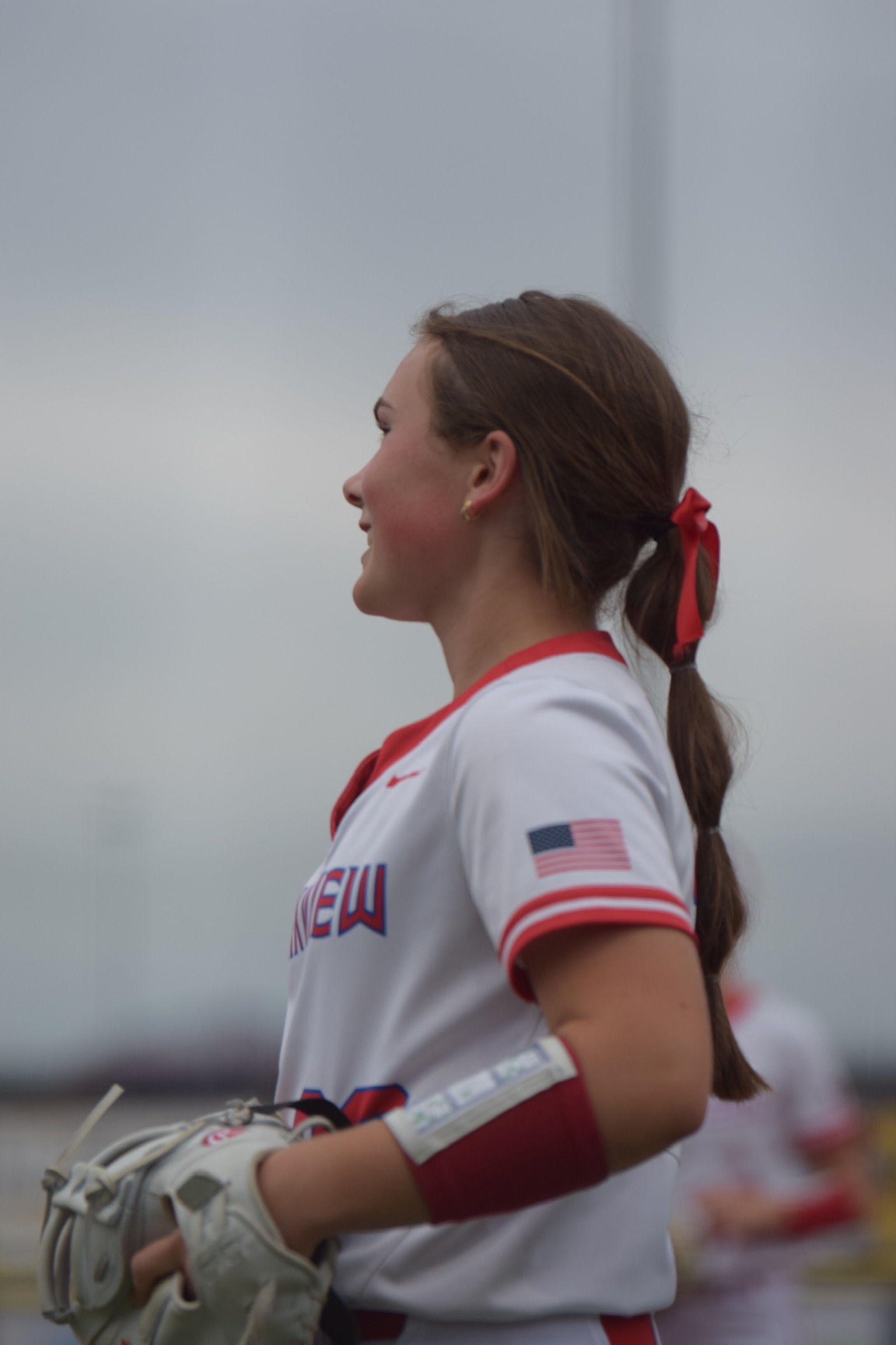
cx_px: 448
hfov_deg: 6.3
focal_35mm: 218
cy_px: 672
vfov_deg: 9.5
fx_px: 8119
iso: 250
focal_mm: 145
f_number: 2.8
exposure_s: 1/1250
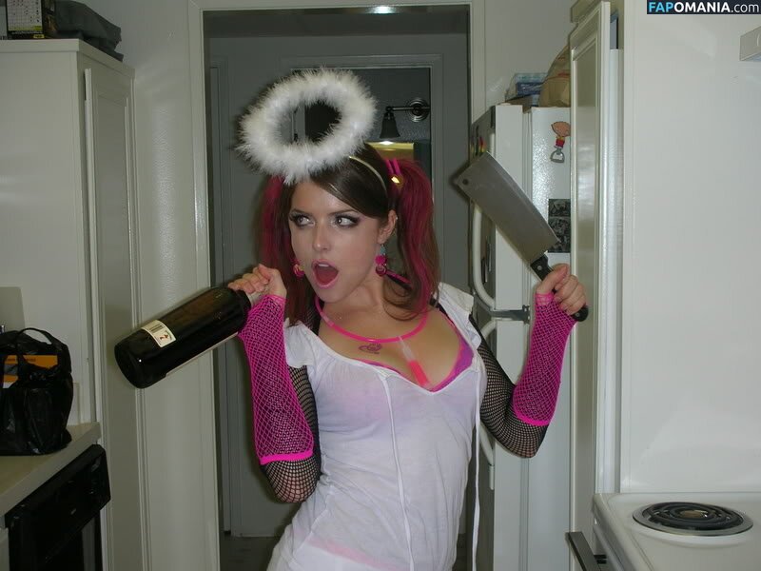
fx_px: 1165
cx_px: 380
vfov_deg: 27.5
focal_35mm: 53
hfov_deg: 36.2
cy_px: 286
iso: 68
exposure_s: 1/60.1
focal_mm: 8.8
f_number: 3.7
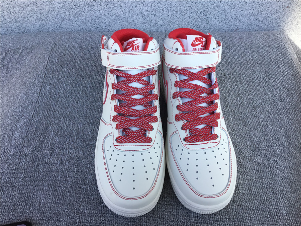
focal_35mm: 31
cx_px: 150
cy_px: 113
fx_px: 270
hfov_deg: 58.4
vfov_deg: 45.4
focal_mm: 3.3
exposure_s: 1/458
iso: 25
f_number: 2.4
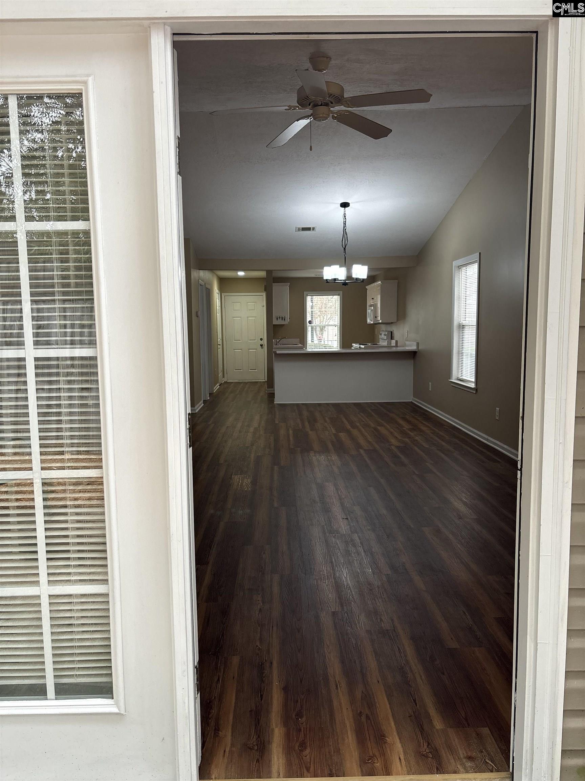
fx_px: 586
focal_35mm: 26
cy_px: 390
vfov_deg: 67.3
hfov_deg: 53.1
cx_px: 292
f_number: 1.6
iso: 125
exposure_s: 1/121
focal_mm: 5.96
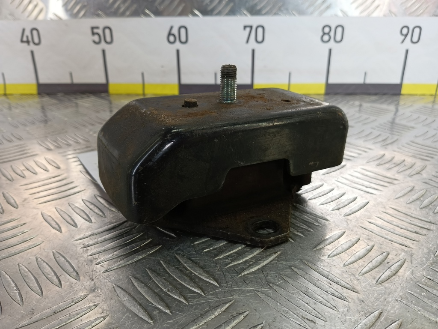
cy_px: 164
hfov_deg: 73.9
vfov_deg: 58.9
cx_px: 219
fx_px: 291
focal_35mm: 23
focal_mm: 4.11
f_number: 1.6
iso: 107
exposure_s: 1/100
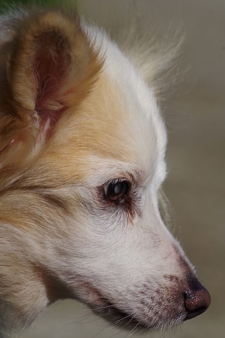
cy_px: 189
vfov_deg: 6.0
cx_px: 102
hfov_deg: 4.0
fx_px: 3225
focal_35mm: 344
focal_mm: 200
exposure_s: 1/1250
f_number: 11
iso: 500
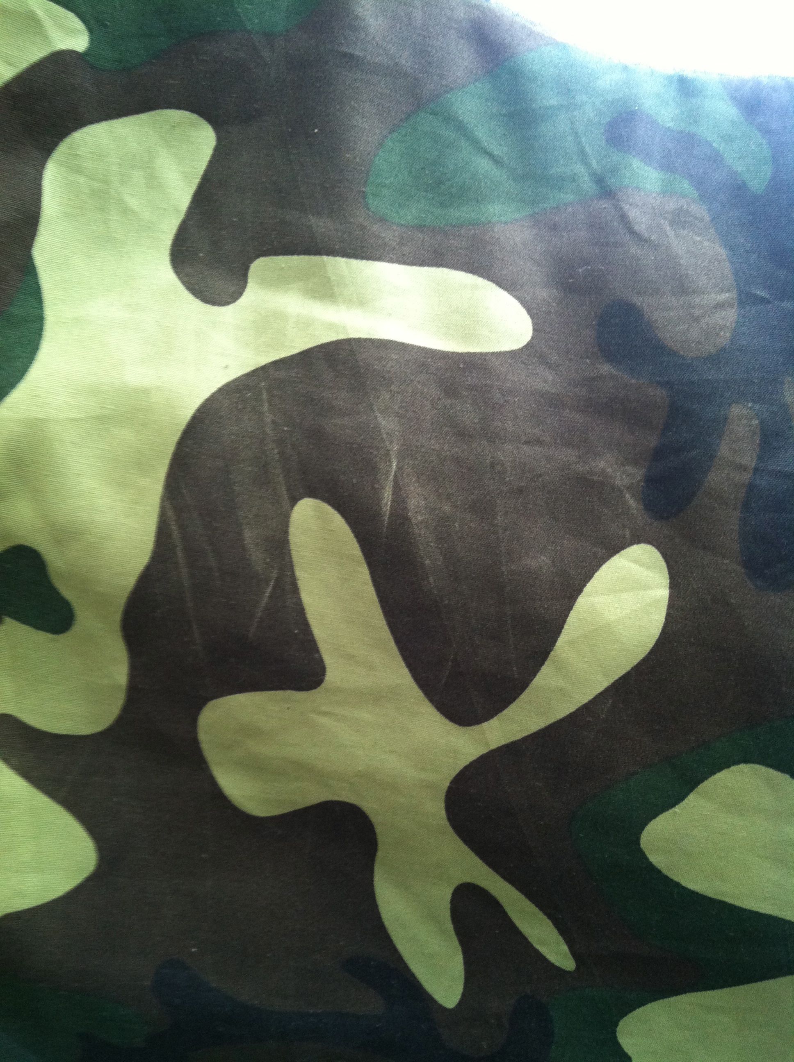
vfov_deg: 52.7
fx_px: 1073
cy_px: 531
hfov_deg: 40.6
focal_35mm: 35
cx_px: 397
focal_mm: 3.85
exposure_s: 1/15
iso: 160
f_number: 2.8
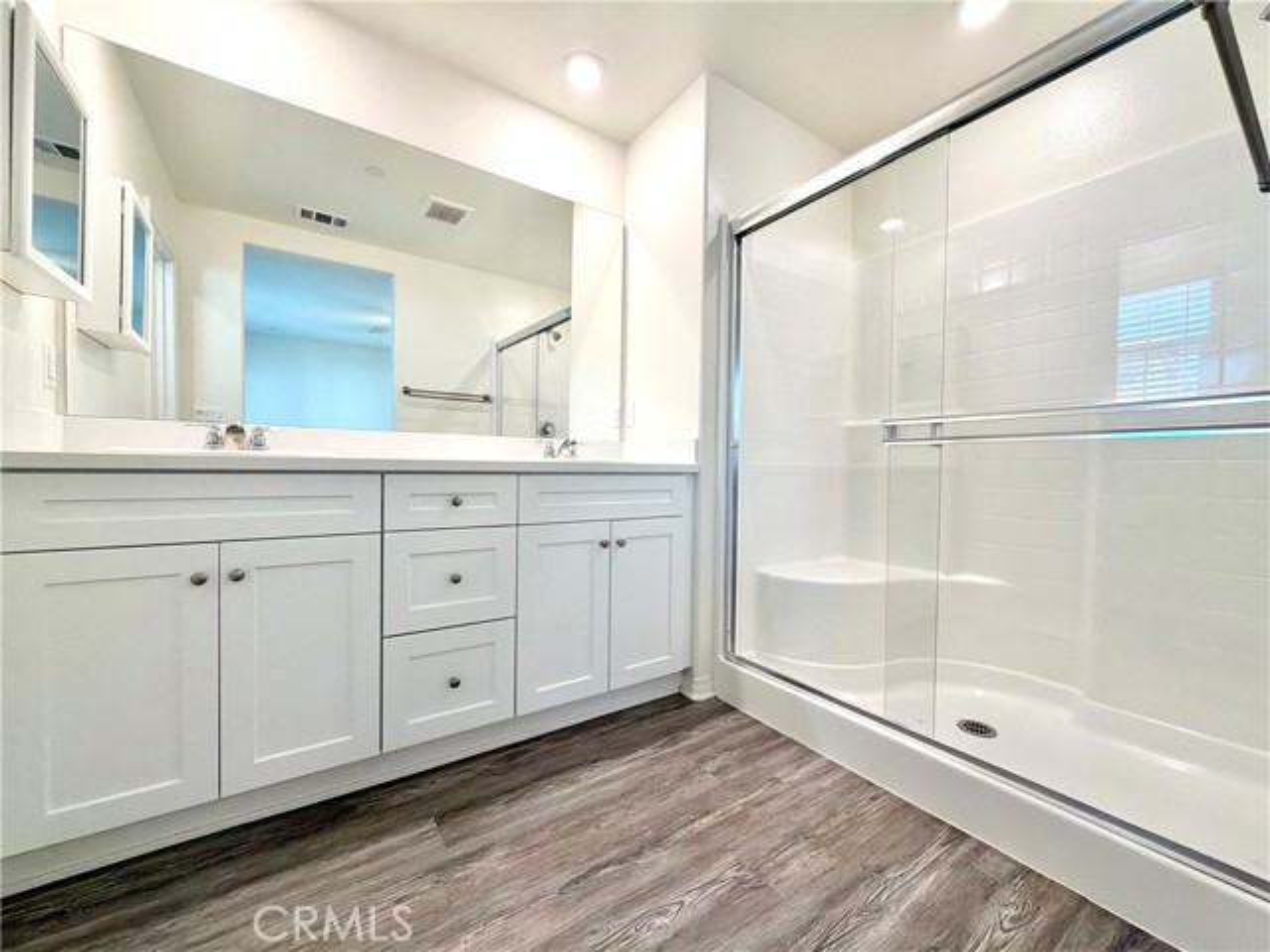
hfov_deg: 102.1
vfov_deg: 85.7
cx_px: 635
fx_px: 514
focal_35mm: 14
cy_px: 476
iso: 125
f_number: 2.2
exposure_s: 1/120
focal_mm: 2.22
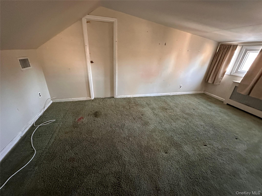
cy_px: 98
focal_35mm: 14
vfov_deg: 85.7
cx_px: 131
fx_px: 106
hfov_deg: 102.1
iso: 800
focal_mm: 2.22
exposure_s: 1/60
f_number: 2.2
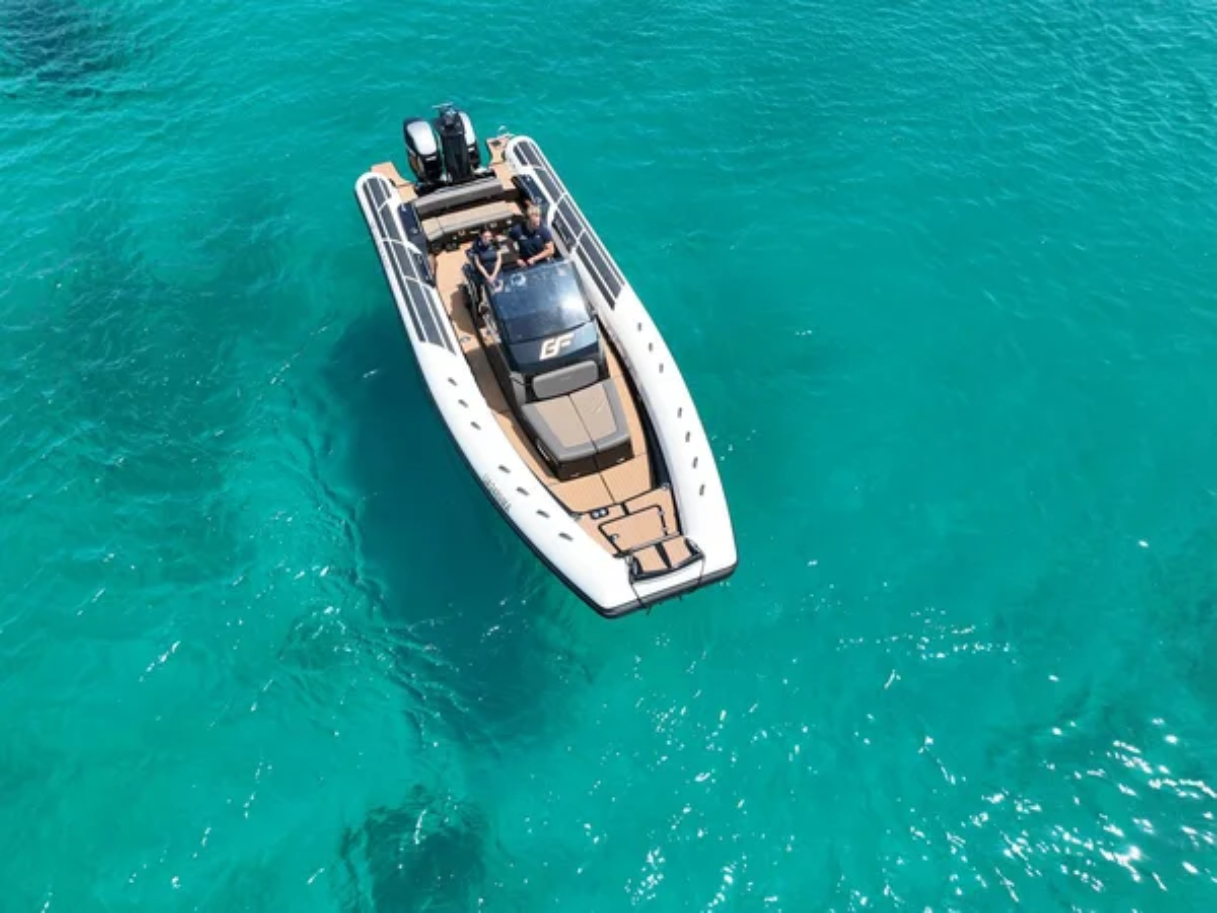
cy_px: 456
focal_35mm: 24
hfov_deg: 71.6
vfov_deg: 56.8
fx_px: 844
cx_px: 608
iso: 320
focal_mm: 12.29
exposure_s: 1/3200
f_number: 2.8
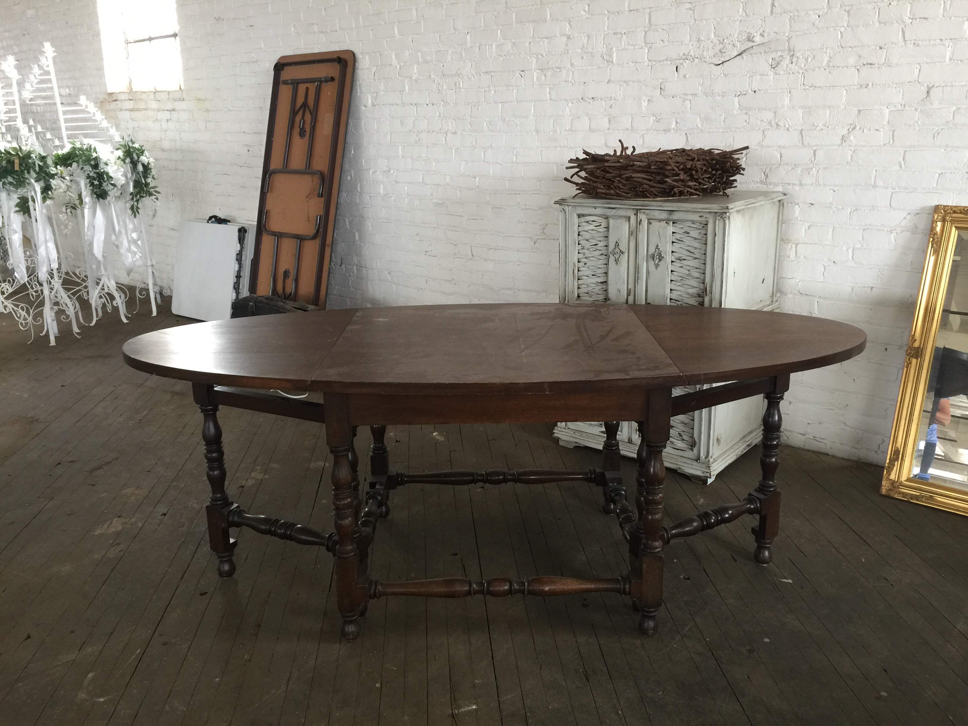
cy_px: 363
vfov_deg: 48.2
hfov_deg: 61.7
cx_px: 484
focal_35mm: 29
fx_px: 811
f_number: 2.2
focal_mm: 4.15
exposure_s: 1/15
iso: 50
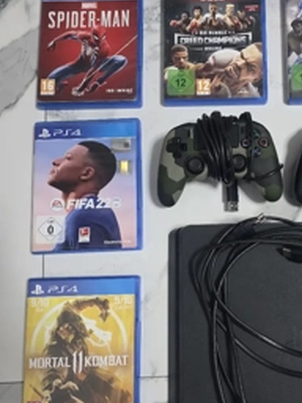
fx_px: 419
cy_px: 219
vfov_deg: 51.3
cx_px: 223
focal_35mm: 36
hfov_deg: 38.7
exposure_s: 1/101
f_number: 1.7
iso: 800
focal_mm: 6.3
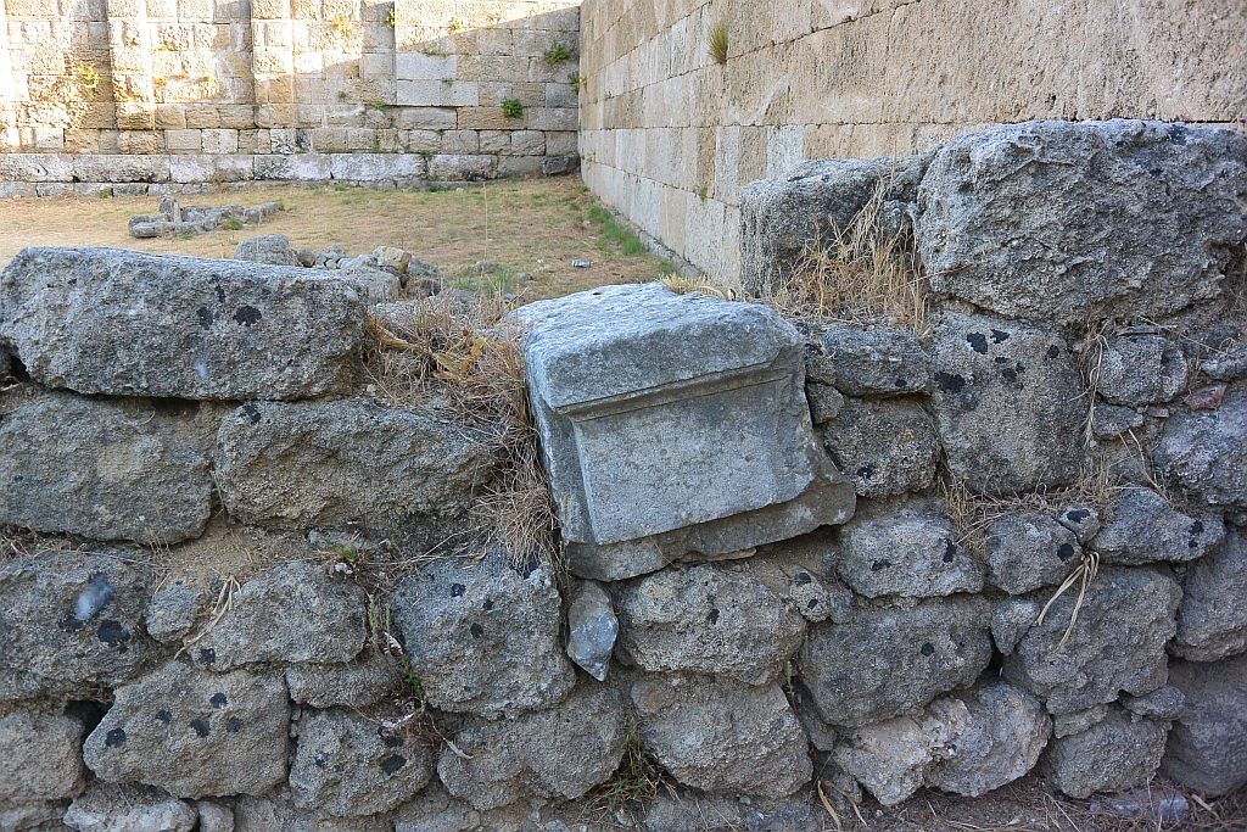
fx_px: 935
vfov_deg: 47.9
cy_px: 416
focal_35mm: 27
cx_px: 624
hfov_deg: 67.4
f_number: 3.5
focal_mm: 10
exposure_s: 1/160
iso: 160
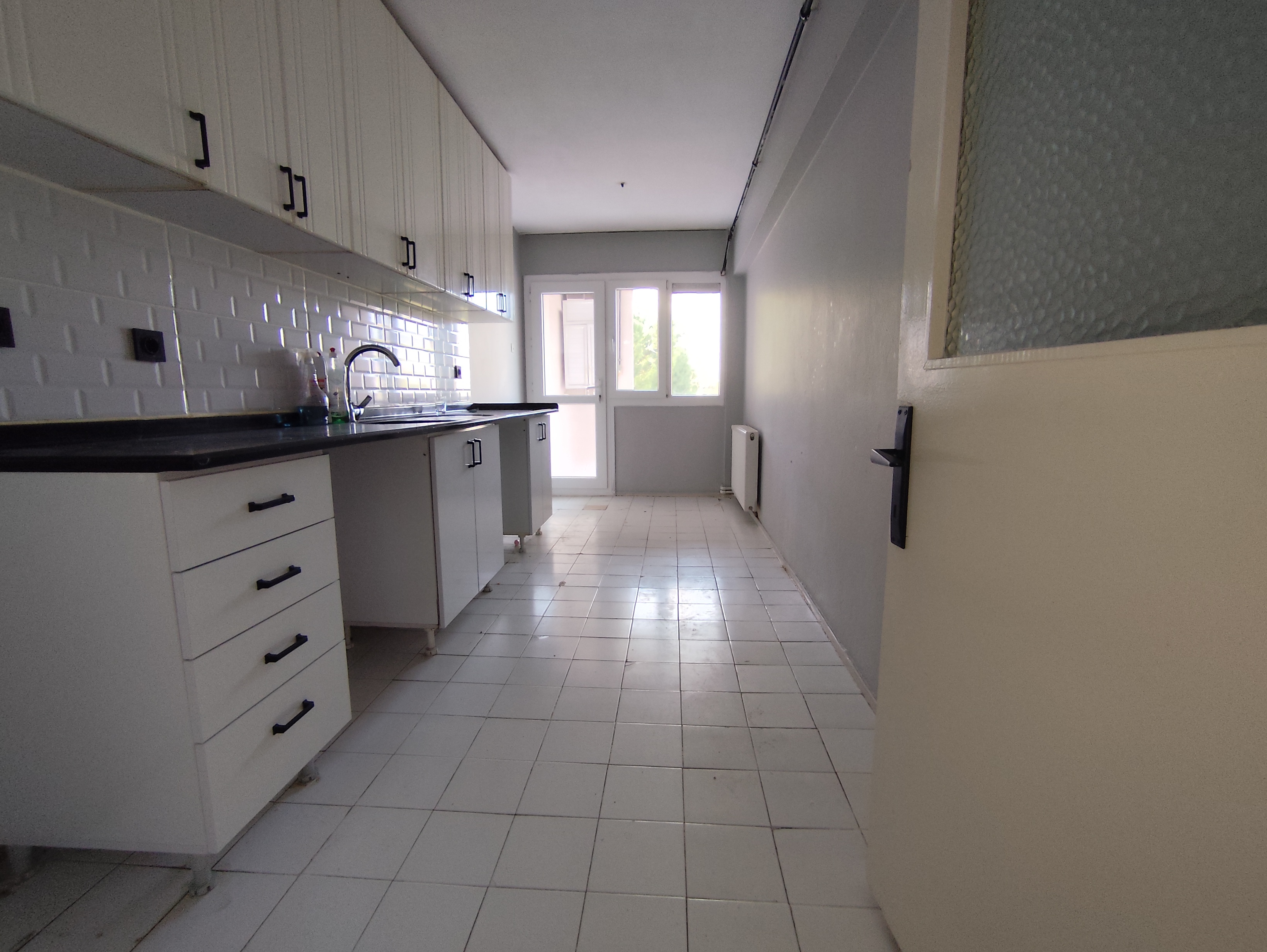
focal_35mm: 16
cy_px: 476
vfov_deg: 78.2
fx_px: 586
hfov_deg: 94.5
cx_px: 634
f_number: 2.2
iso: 80
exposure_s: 1/50
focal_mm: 1.65
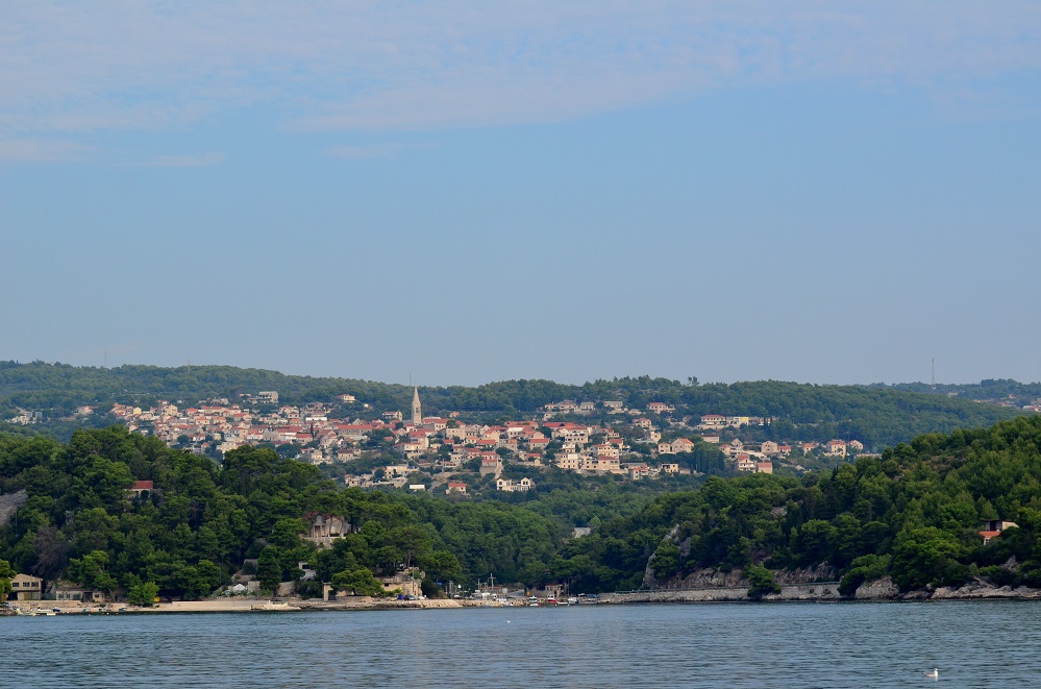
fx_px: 3245
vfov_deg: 12.1
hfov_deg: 18.2
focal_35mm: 112
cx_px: 520
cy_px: 344
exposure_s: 1/1600
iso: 400
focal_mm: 75
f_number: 5.6
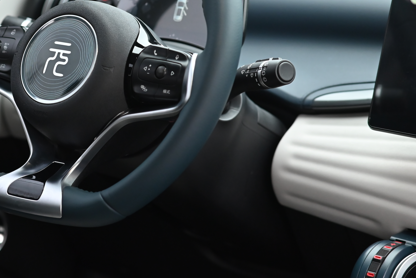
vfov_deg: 9.0
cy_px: 71
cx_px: 84
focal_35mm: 153
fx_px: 1769
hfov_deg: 13.4
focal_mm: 85
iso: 1800
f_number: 2.8
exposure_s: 1/125
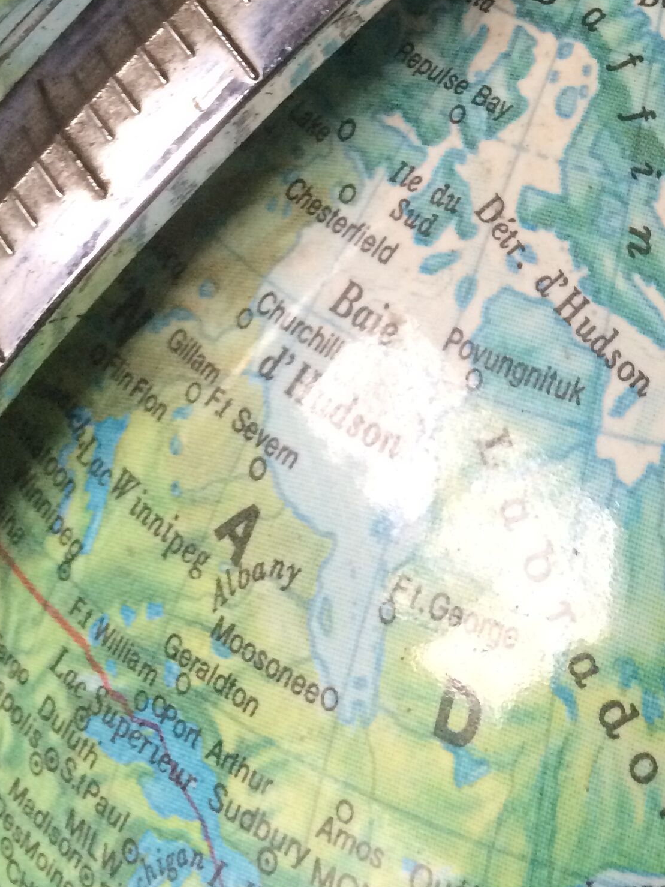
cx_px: 527
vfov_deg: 28.3
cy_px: -8
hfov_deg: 22.6
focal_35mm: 64
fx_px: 1640
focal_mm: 4.15
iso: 250
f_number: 2.2
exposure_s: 1/33
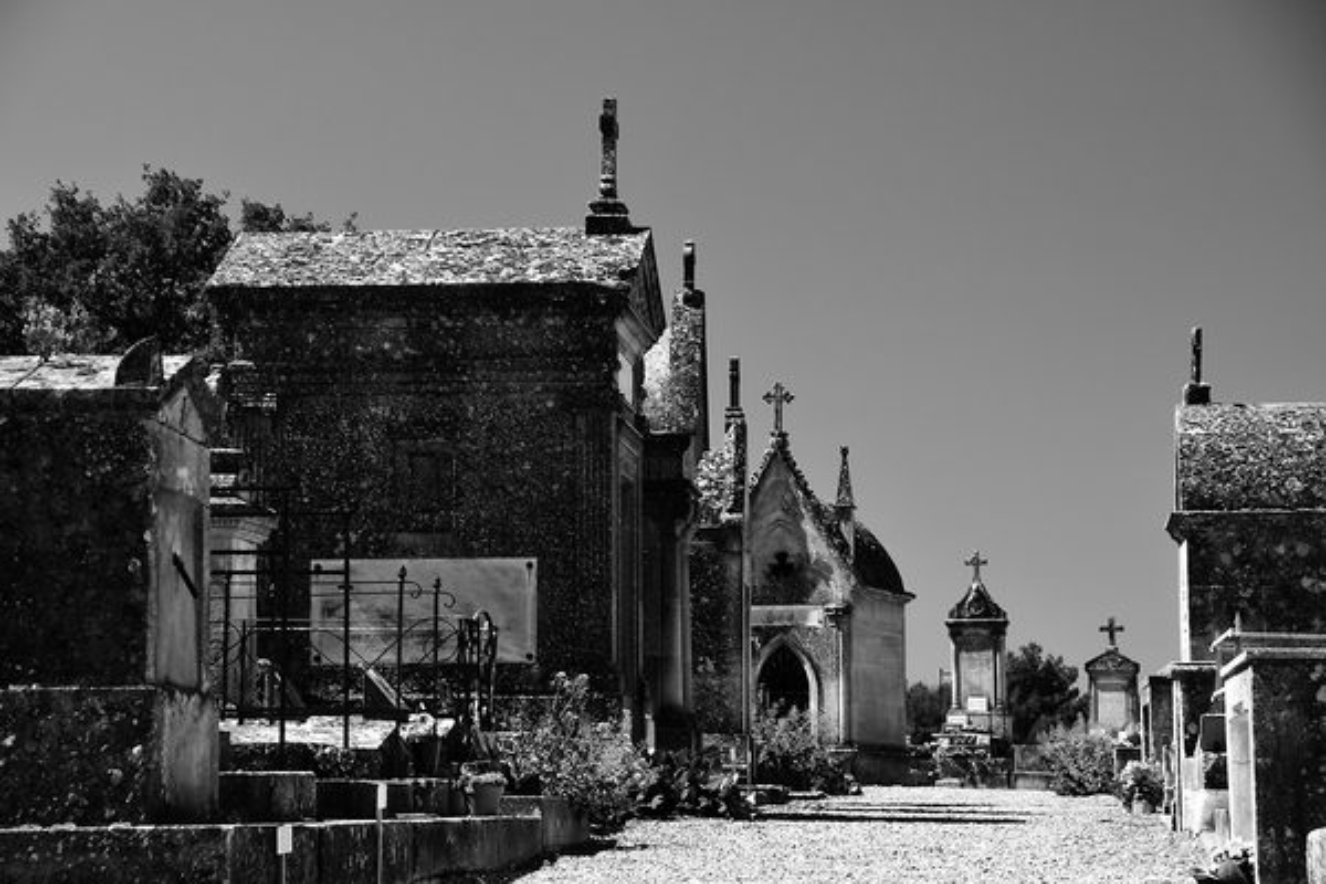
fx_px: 3867
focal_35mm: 105
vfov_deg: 13.0
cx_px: 663
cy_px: 442
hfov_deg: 19.5
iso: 200
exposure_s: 1/160
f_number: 9
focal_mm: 70
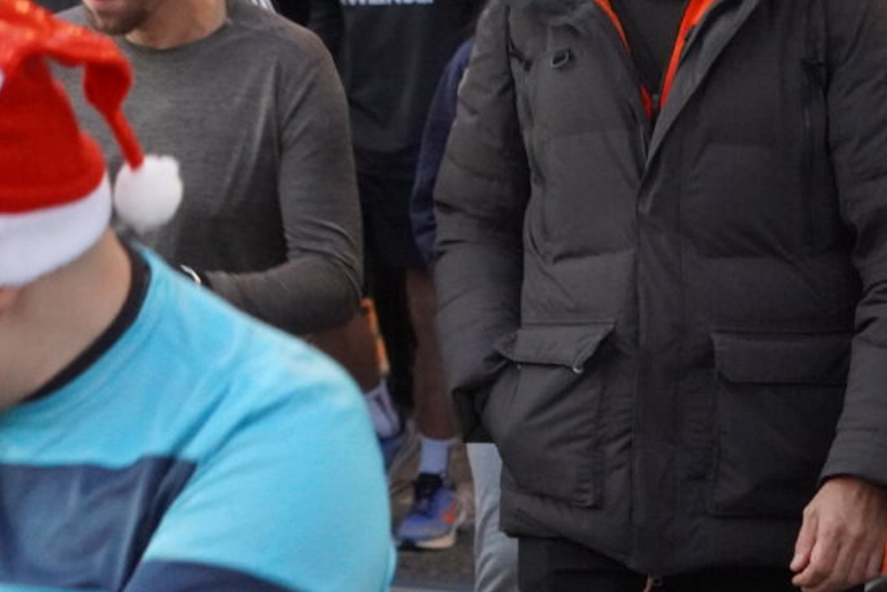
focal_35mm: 192
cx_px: 111
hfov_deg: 10.7
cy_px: 258
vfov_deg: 7.1
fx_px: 4734
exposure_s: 1/160
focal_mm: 55
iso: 5000
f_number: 4.5
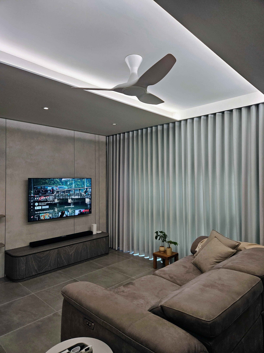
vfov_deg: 73.9
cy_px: 176
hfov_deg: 58.9
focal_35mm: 23
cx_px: 132
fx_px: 234
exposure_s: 1/100
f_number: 1.8
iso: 250
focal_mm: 5.4
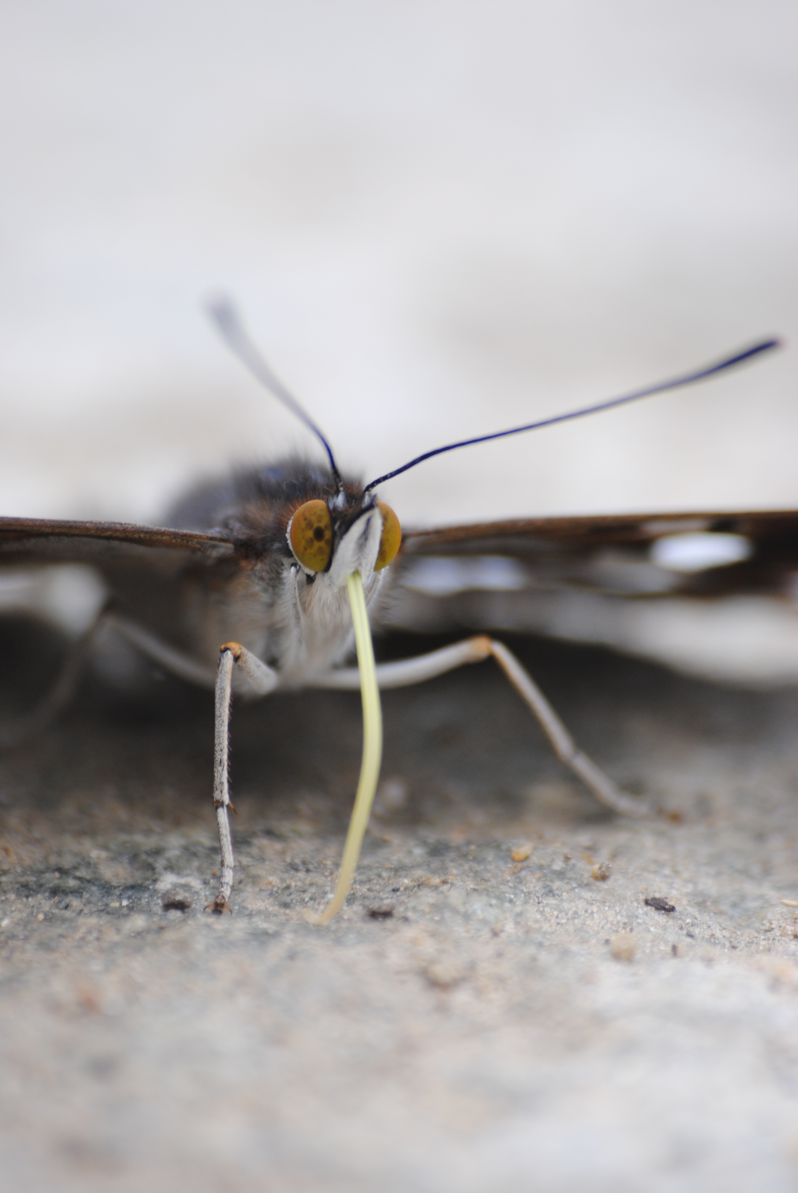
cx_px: 399
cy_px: 596
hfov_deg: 3.1
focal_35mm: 450
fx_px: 14919
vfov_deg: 4.6
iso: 200
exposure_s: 1/125
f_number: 6.3
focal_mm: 300
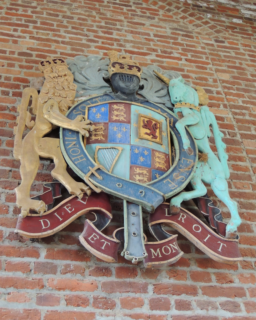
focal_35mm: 50
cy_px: 159
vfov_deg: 37.3
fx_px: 473
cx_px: 128
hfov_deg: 30.3
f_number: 3.5
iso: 400
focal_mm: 8.3
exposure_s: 1/20
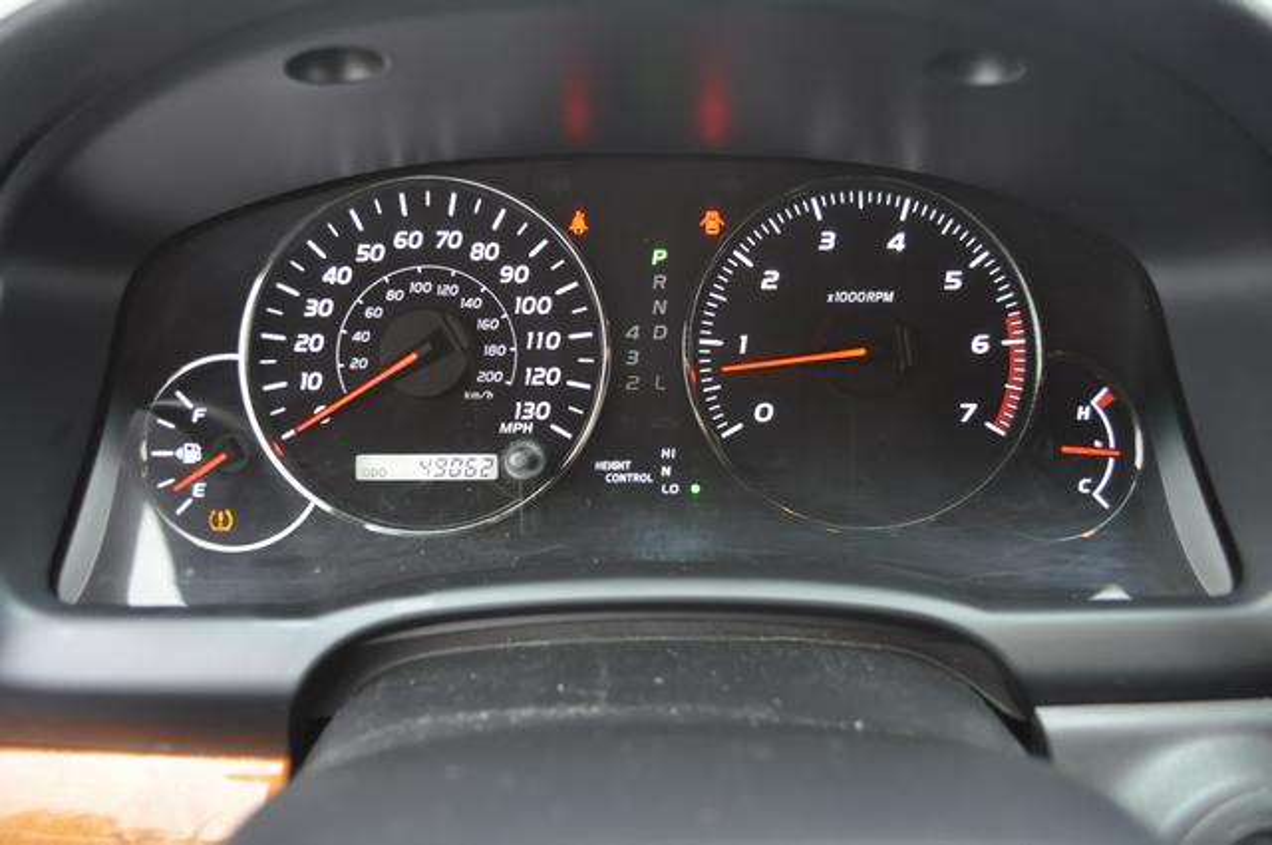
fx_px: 1059
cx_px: 636
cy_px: 422
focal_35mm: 30
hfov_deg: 62.0
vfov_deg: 43.5
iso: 800
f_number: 3.8
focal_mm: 20
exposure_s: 1/30
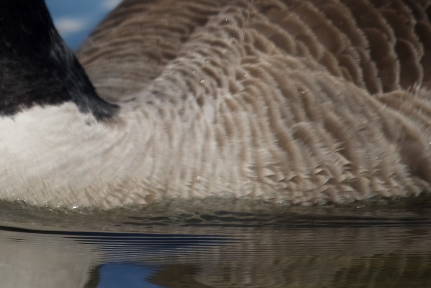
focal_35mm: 785
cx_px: 87
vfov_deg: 1.8
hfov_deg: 2.6
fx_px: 9399
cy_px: 8
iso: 400
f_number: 5.6
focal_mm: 280
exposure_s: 1/4000
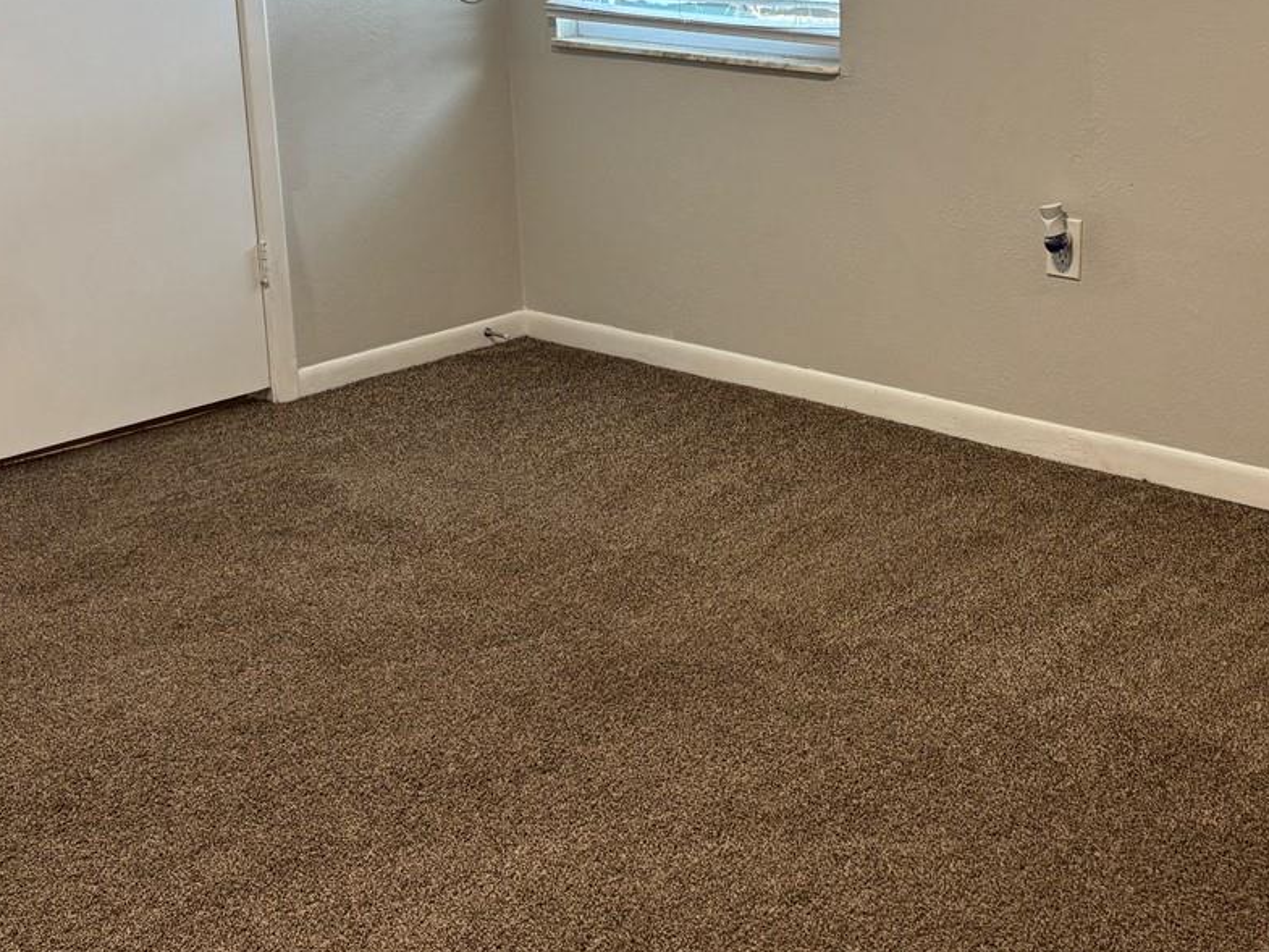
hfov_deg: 35.8
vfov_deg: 27.4
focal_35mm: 53
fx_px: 1943
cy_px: 338
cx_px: 836
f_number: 1.6
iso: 125
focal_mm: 5.96
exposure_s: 1/60
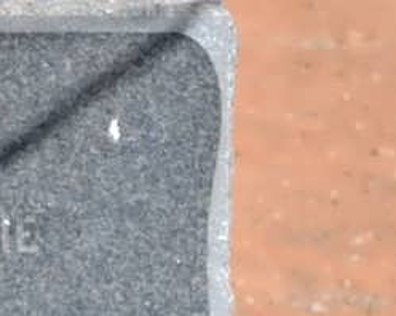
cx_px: -257
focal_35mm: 259
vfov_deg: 5.9
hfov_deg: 7.3
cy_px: 560
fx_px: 3033
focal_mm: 38
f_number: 5.6
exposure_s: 1/125
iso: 160
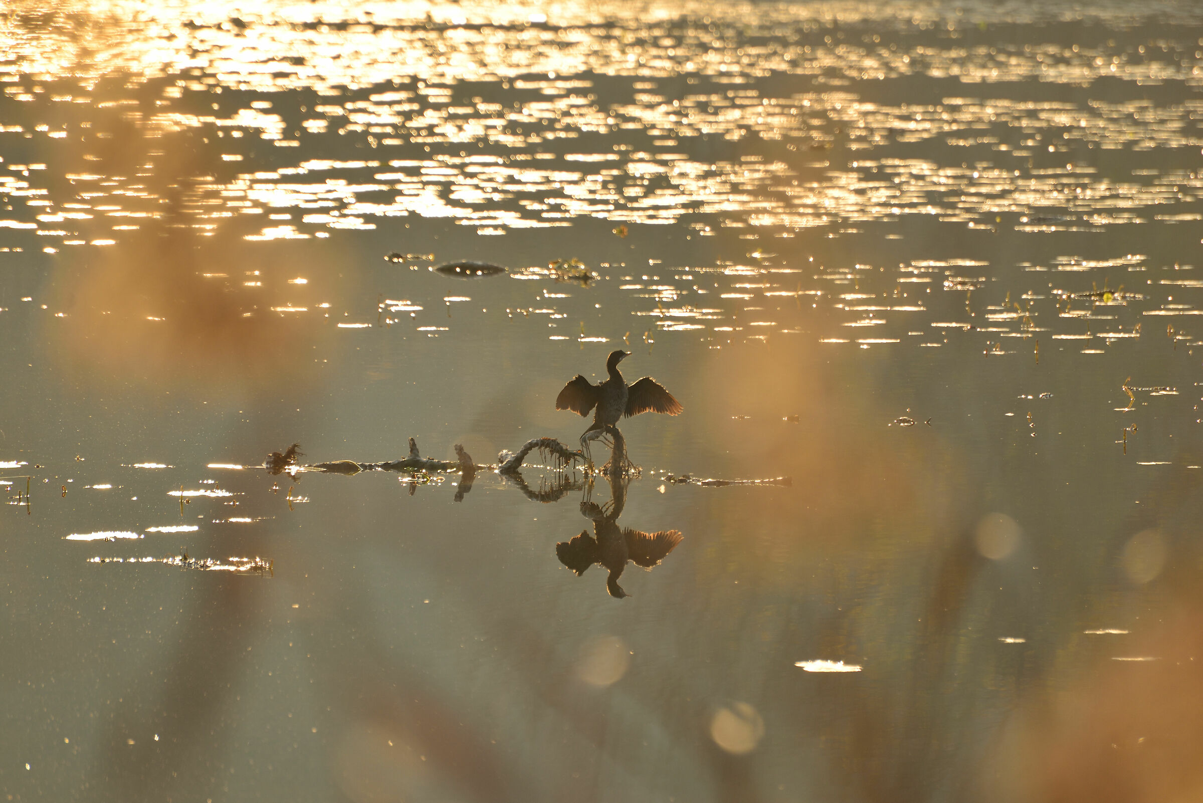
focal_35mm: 300
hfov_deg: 6.9
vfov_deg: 4.6
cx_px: 602
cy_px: 402
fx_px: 10028
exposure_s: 1/640
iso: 250
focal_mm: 300
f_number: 7.1
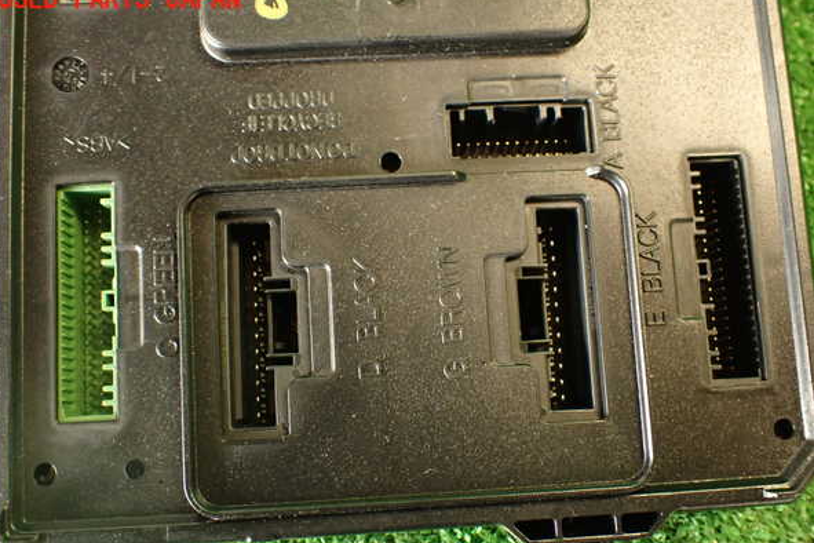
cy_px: 292
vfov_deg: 35.0
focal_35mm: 38
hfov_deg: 50.7
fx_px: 859
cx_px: 404
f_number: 2.5
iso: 640
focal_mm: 6.37
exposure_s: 1/40
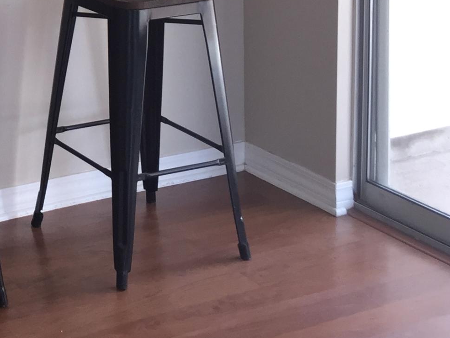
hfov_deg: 19.7
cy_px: -175
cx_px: -166
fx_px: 1170
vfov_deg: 15.1
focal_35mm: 90
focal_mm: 4.15
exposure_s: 1/30
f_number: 2.2
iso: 50
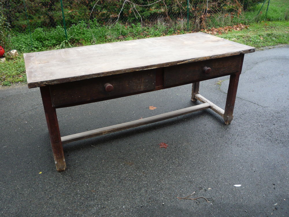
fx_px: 250
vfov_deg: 46.8
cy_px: 108
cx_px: 144
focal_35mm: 30
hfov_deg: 60.0
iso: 100
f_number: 3.3
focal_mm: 5.2
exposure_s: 1/40
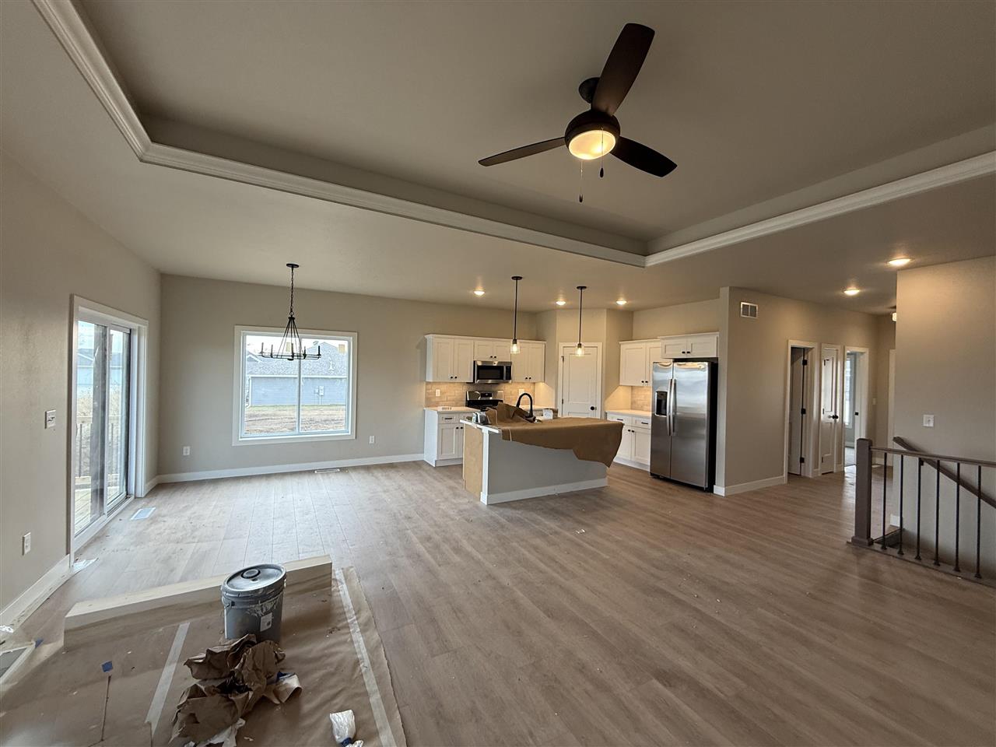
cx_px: 498
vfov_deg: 85.7
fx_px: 403
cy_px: 374
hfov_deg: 102.1
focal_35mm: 14
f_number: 2.2
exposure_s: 1/120
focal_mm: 2.22
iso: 100
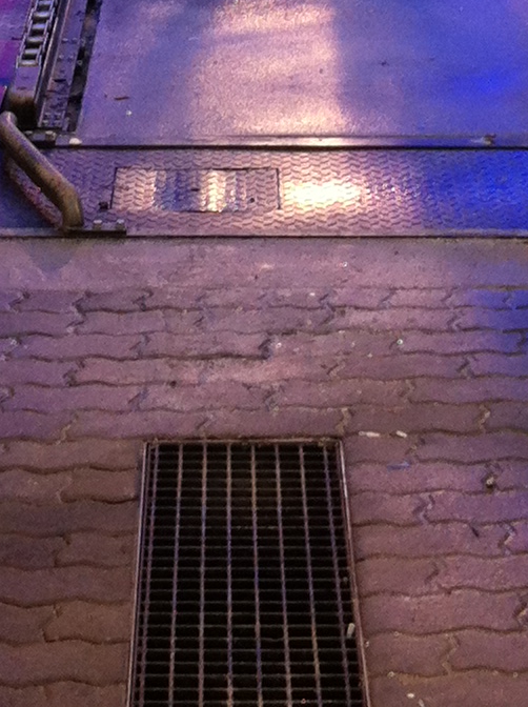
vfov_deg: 13.7
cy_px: -362
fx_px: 2753
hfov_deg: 11.0
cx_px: 244
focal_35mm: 135
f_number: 2.8
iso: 80
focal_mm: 3.85
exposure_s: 1/17
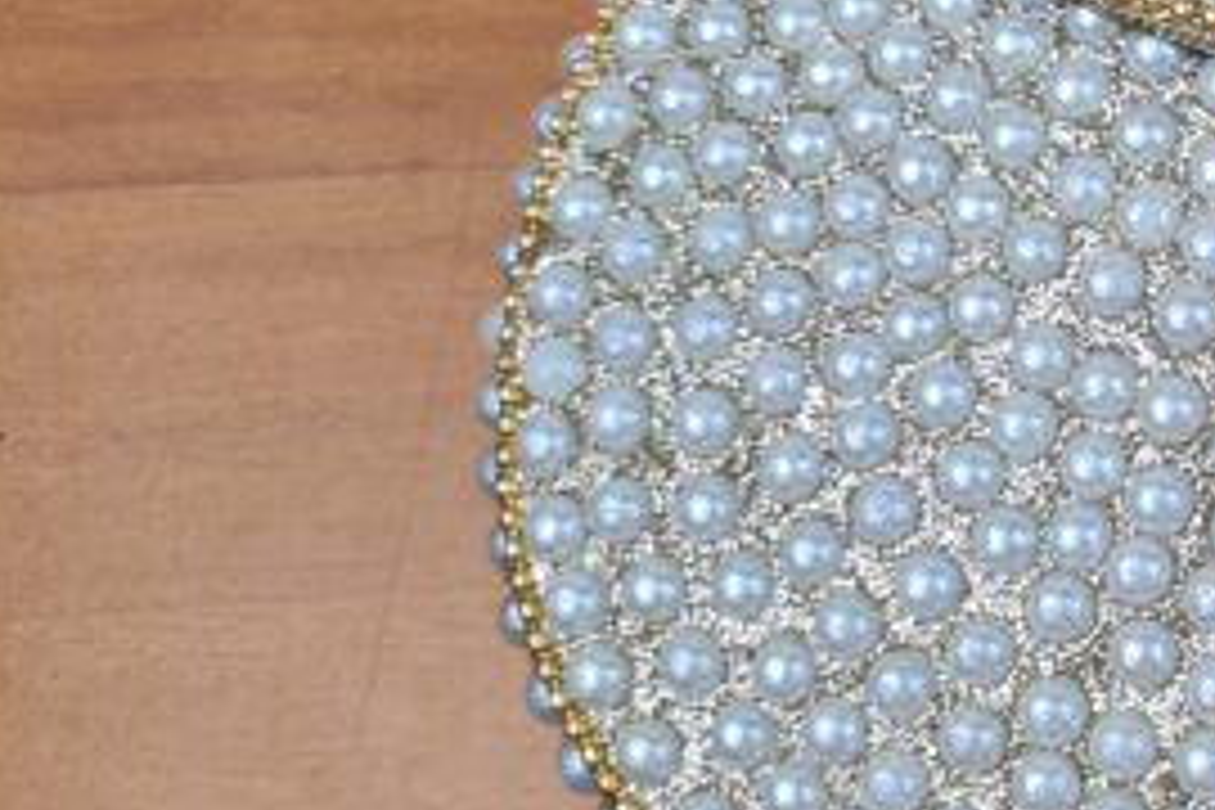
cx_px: 1562
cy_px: 349
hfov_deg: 25.1
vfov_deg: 19.4
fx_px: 2362
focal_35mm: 70
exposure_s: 1/179
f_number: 1.8
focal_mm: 5.4
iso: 50
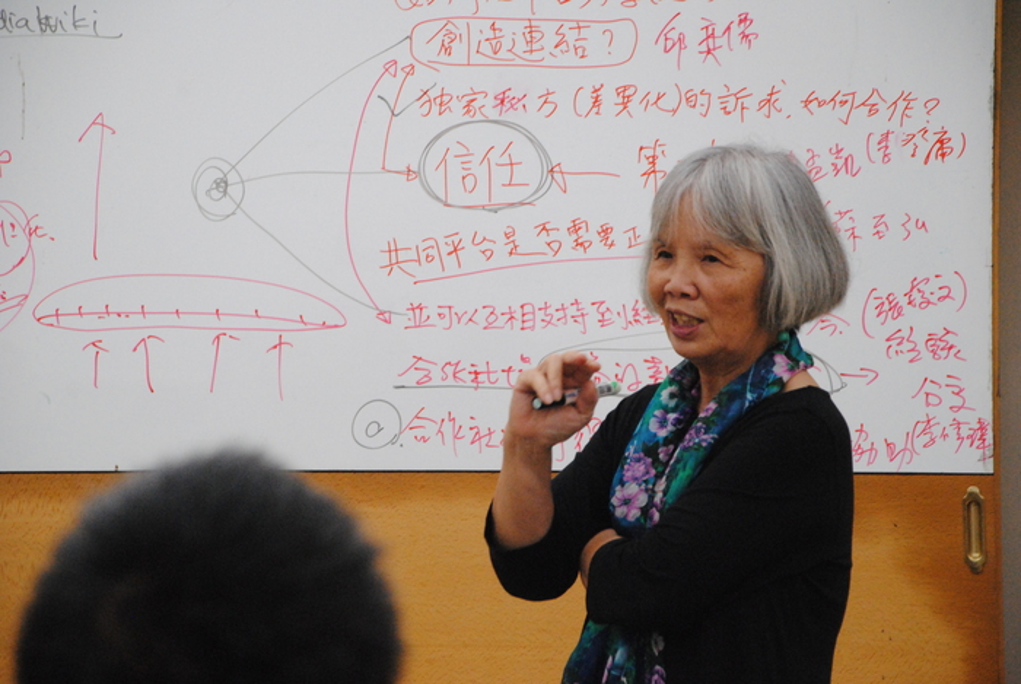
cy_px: 342
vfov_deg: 9.2
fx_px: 4260
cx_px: 510
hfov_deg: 13.7
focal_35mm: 150
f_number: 5.6
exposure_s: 1/125
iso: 1600
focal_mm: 100
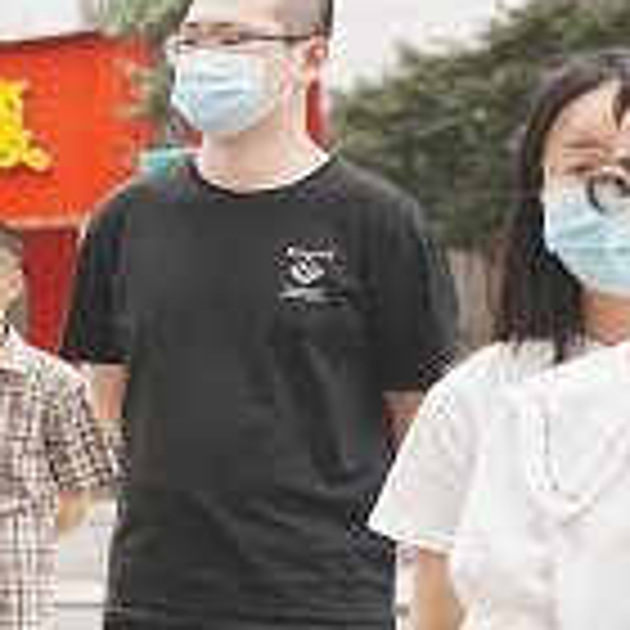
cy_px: 513
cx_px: -806
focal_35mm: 178
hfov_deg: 9.0
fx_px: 3665
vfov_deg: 9.8
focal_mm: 46
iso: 500
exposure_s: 1/800
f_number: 4
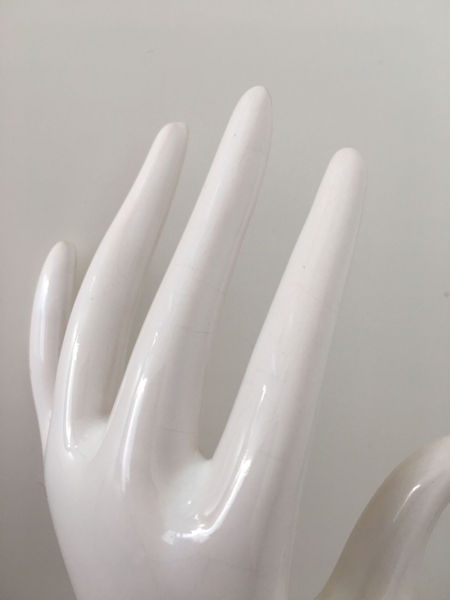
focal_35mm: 29
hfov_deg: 48.2
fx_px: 503
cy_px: 300
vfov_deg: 61.7
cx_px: 225
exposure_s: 1/100
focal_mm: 4.15
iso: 40
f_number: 2.2
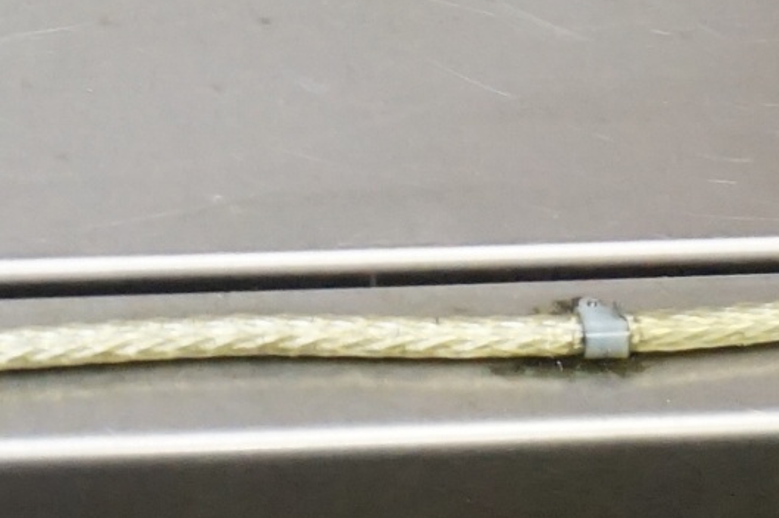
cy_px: -302
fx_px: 3200
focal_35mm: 148
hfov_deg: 13.1
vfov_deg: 9.0
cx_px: -424
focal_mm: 16
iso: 2500
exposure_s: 1/160
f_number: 3.5
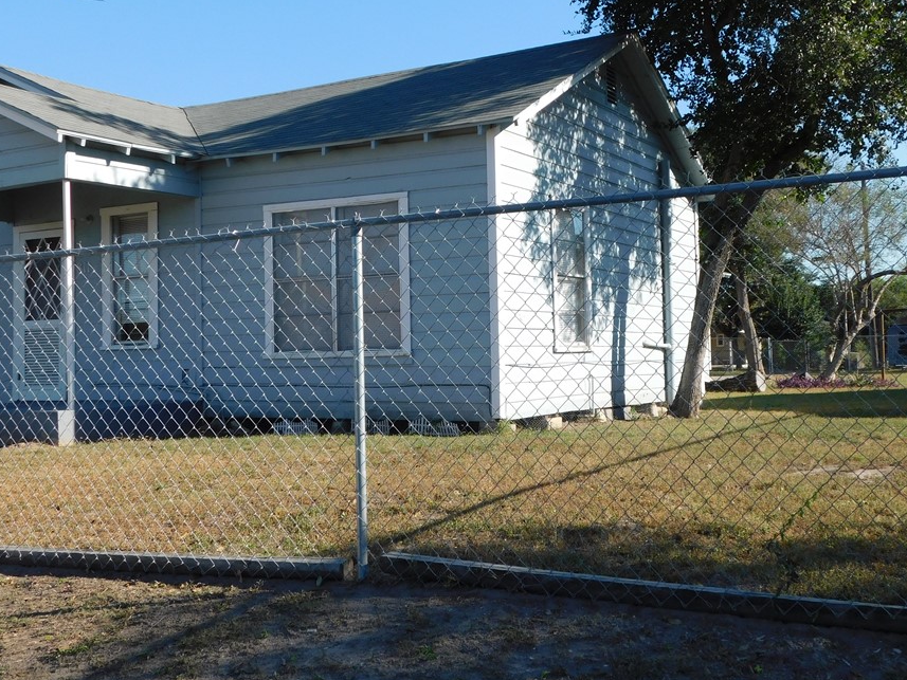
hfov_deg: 43.8
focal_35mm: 43
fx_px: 1127
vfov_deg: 33.6
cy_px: 311
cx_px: 483
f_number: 3.5
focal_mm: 6.3
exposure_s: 1/800
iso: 125
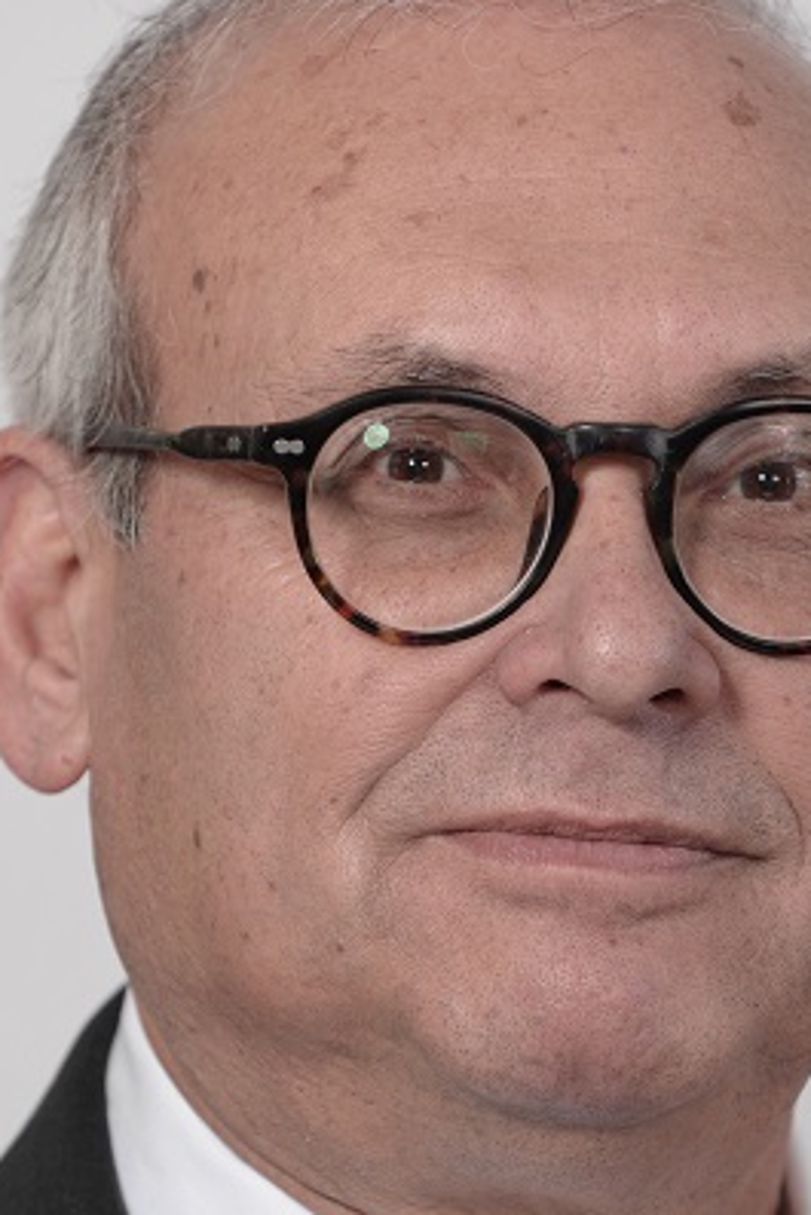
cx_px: 505
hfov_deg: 3.6
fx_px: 12727
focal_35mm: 377
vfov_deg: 5.5
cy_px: 770
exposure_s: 1/125
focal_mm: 200
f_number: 5.6
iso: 200
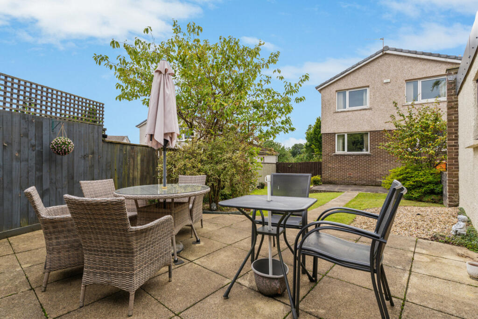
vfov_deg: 72.1
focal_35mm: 16
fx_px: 219
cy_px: 160
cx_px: 239
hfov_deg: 95.0
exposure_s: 1/160
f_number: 6.3
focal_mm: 11
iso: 100
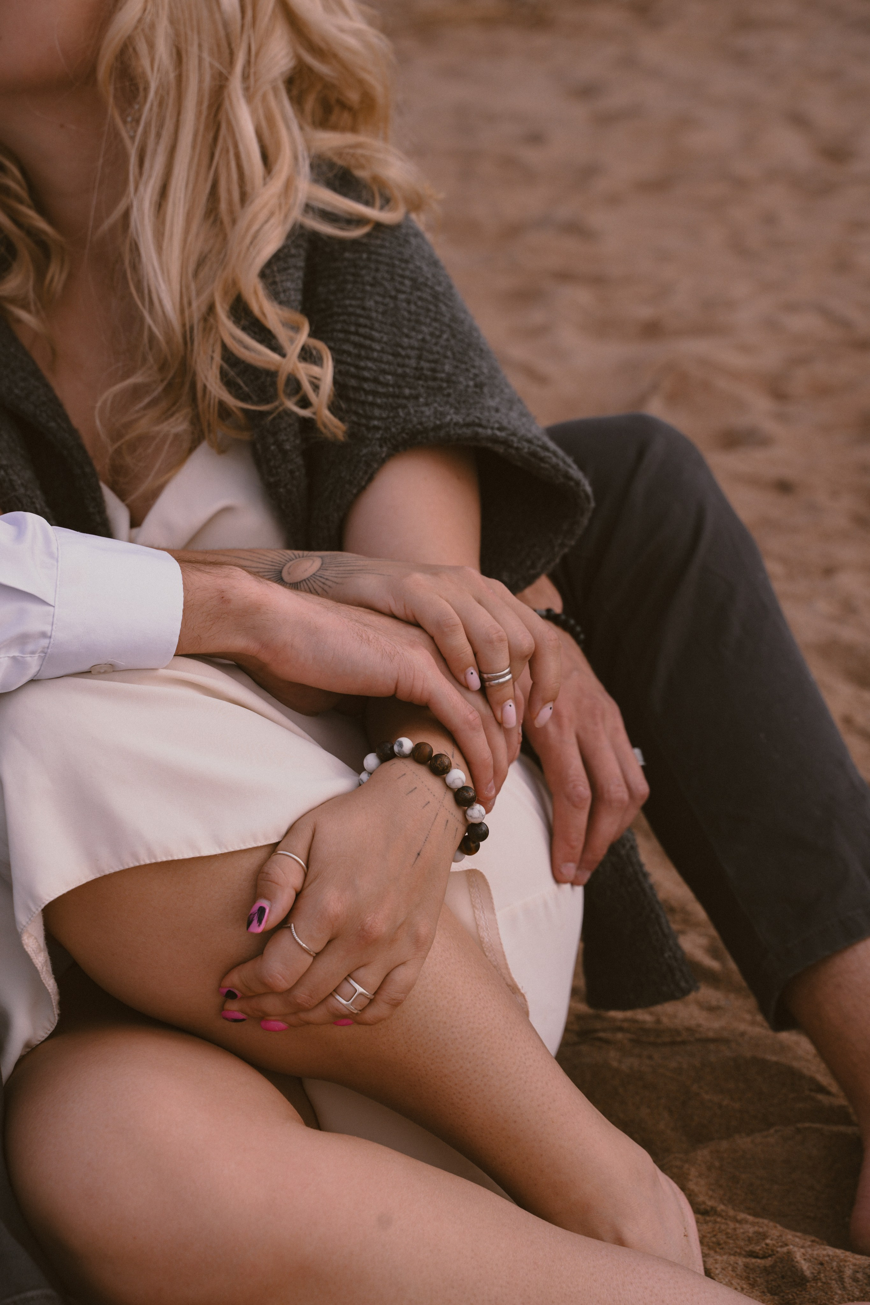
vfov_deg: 27.0
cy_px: 652
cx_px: 435
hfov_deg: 18.2
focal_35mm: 75
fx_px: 2719
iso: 160
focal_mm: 75
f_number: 7.1
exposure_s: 1/500
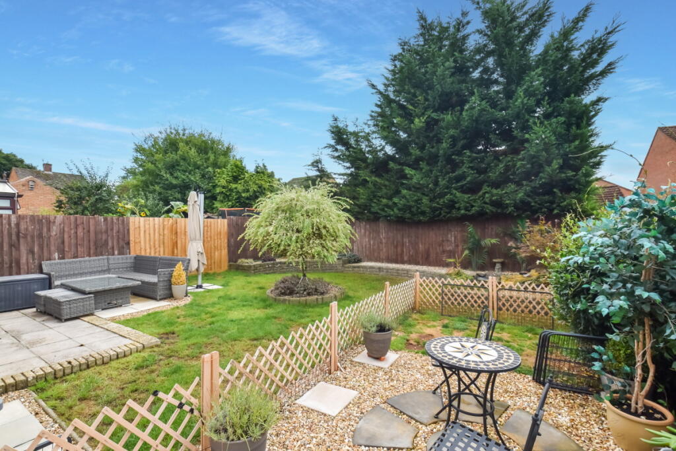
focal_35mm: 15
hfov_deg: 100.4
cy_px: 226
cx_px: 338
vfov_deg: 77.3
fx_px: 282
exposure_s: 1/200
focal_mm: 10
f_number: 6.3
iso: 100
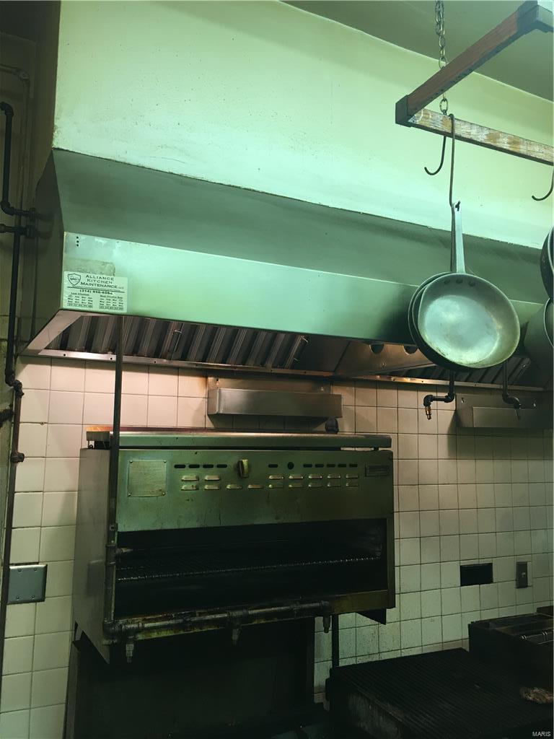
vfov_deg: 61.7
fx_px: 619
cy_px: 370
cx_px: 277
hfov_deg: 48.2
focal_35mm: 29
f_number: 2.2
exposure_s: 1/30
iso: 80
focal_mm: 4.15
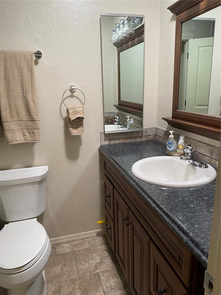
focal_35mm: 26
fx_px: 221
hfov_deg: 53.1
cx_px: 110
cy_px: 148
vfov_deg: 67.3
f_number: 1.8
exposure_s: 1/60
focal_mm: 4.25
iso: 160
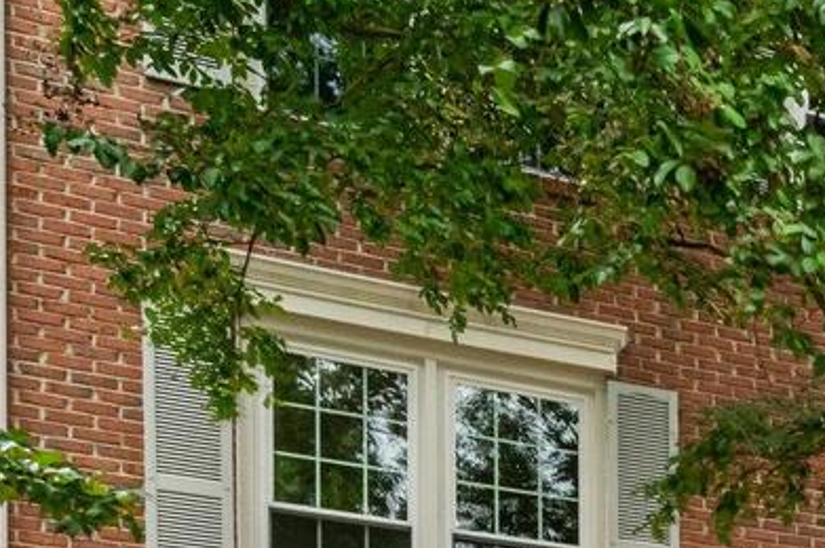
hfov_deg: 23.3
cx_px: 1378
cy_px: 645
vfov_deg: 21.4
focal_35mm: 59
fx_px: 1351
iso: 1250
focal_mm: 16
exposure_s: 1/1250
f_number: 8
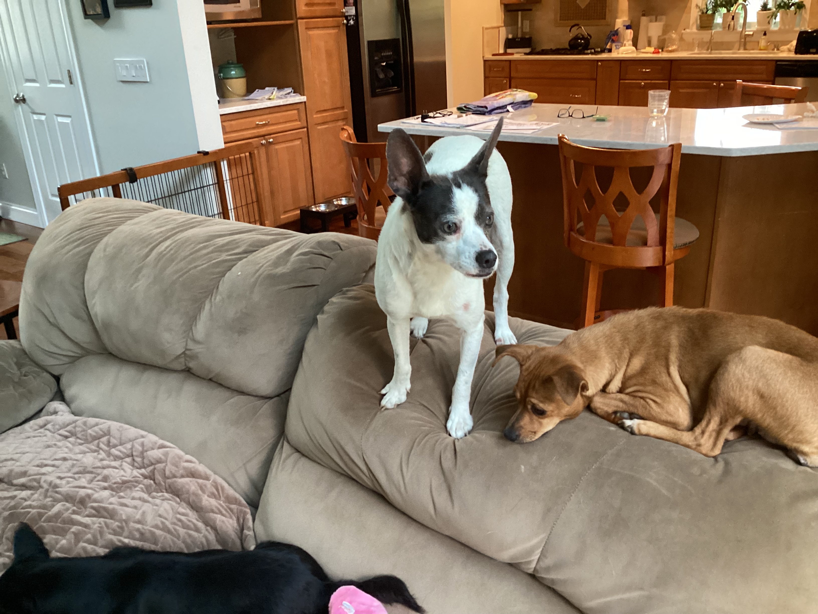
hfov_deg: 58.4
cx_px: 409
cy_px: 307
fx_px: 733
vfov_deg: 45.4
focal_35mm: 31
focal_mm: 3.3
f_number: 2.4
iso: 400
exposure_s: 1/40
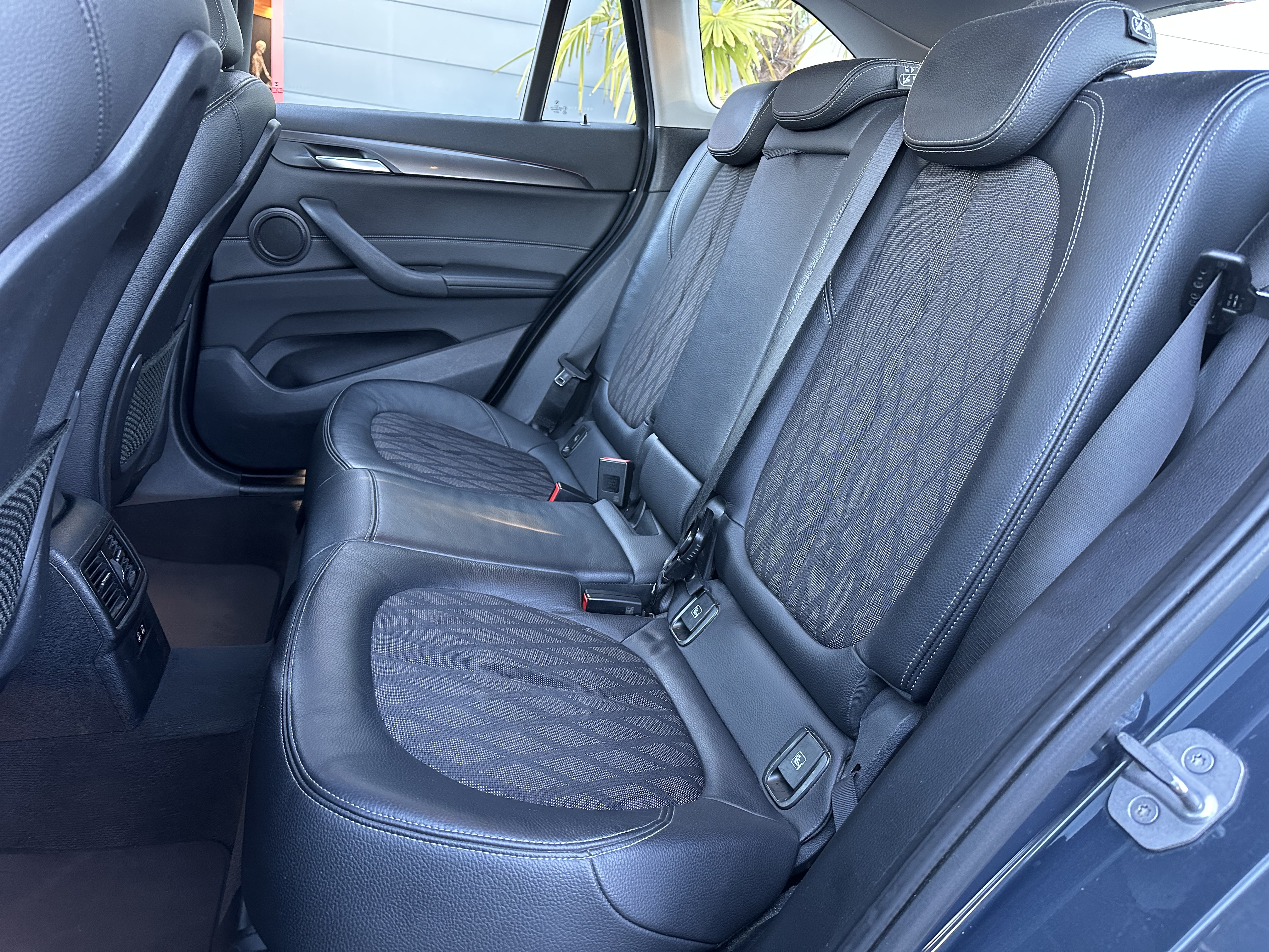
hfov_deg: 71.6
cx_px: 634
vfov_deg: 56.8
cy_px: 476
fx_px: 880
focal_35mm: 24
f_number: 1.78
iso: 400
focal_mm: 6.86
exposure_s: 1/60
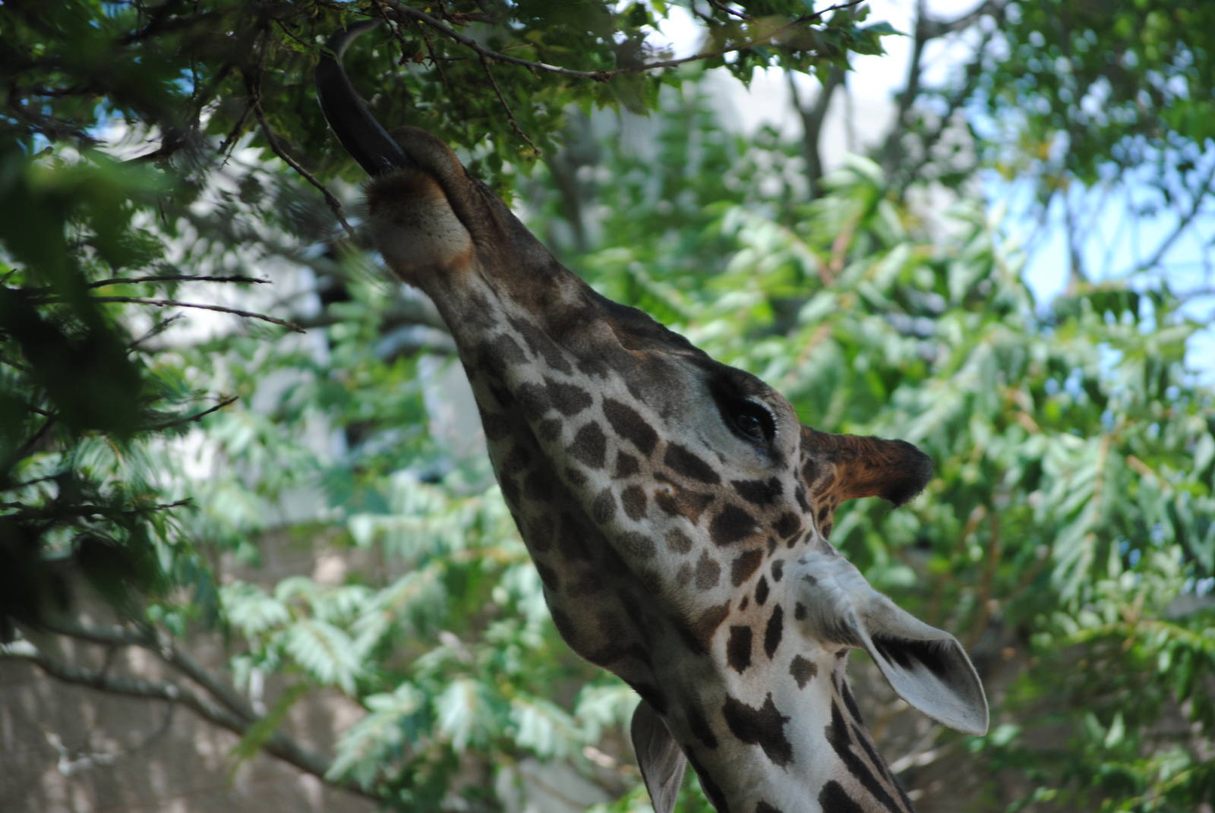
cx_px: 608
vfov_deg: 6.8
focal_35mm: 202
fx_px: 6842
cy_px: 406
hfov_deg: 10.1
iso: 200
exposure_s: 1/320
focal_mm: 135
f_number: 5
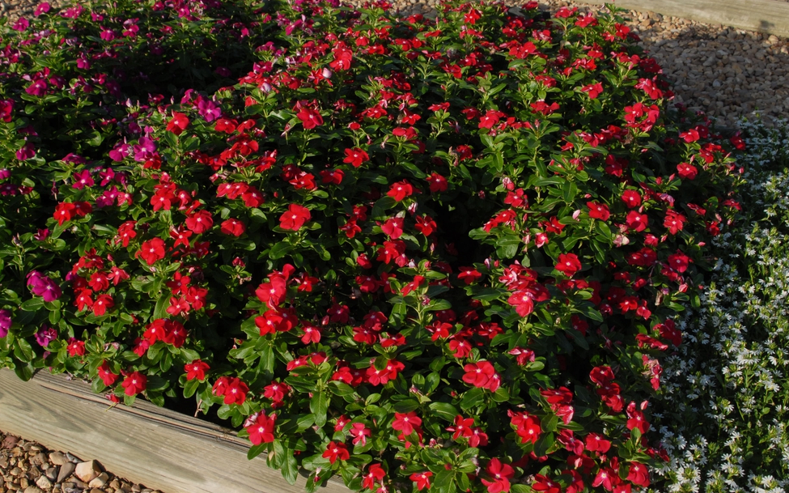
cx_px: 378
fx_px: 967
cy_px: 247
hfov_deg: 44.4
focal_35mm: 45
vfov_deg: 28.6
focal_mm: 28
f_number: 9
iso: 400
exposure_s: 1/320
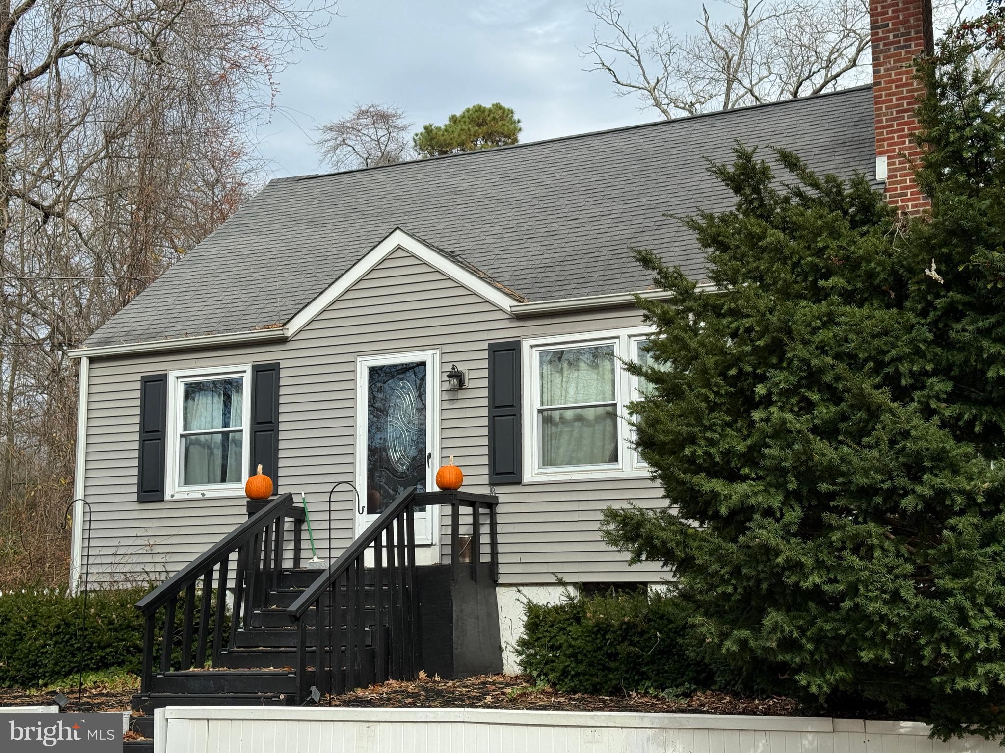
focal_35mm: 48
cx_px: 502
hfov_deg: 39.7
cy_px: 376
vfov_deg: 30.3
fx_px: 1394
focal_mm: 6.76
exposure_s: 1/2611
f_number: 1.78
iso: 64
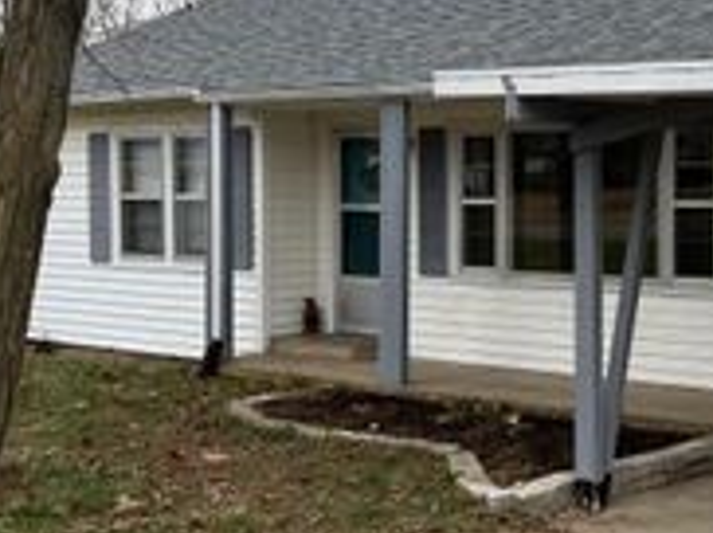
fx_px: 1358
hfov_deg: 27.9
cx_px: 686
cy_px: 218
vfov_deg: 22.2
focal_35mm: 66
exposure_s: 1/157
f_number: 1.78
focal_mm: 6.76
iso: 64
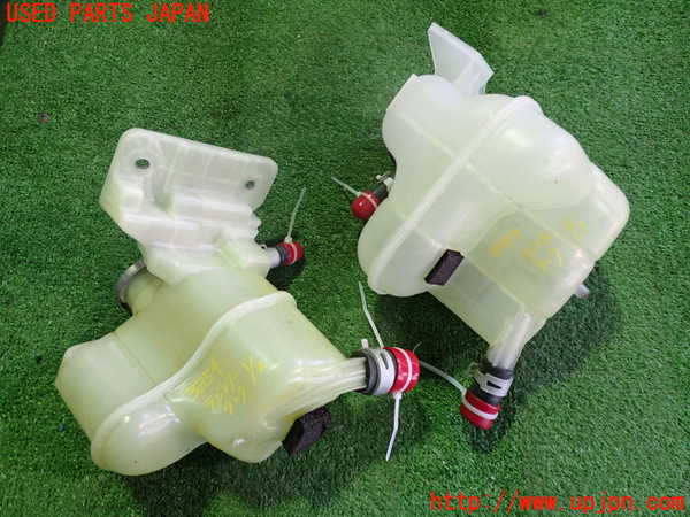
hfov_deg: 60.0
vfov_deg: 46.8
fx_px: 598
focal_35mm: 30
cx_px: 345
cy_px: 258
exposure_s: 1/30
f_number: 2.3
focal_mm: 5.4
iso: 320
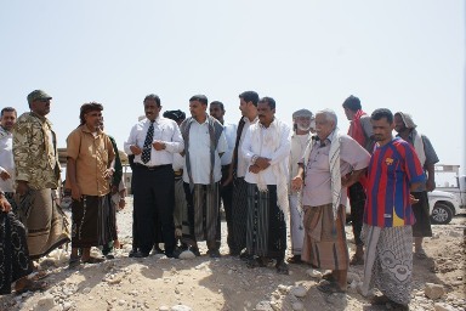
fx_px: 388
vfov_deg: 43.6
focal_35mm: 30
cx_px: 233
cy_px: 156
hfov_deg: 61.9
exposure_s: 1/320
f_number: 10
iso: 200
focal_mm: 20
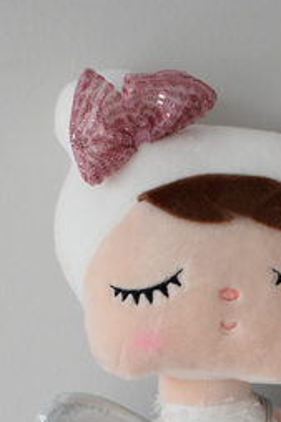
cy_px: 490
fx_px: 1456
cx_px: 160
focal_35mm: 124
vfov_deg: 15.9
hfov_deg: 11.0
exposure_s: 1/60
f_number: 2.8
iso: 800
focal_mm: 35
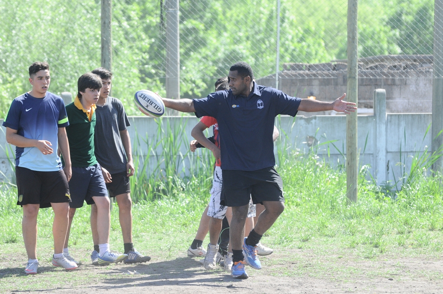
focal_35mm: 240
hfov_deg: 8.6
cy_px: 147
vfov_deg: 5.7
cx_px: 222
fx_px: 2950
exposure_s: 1/500
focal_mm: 160
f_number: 5
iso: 400
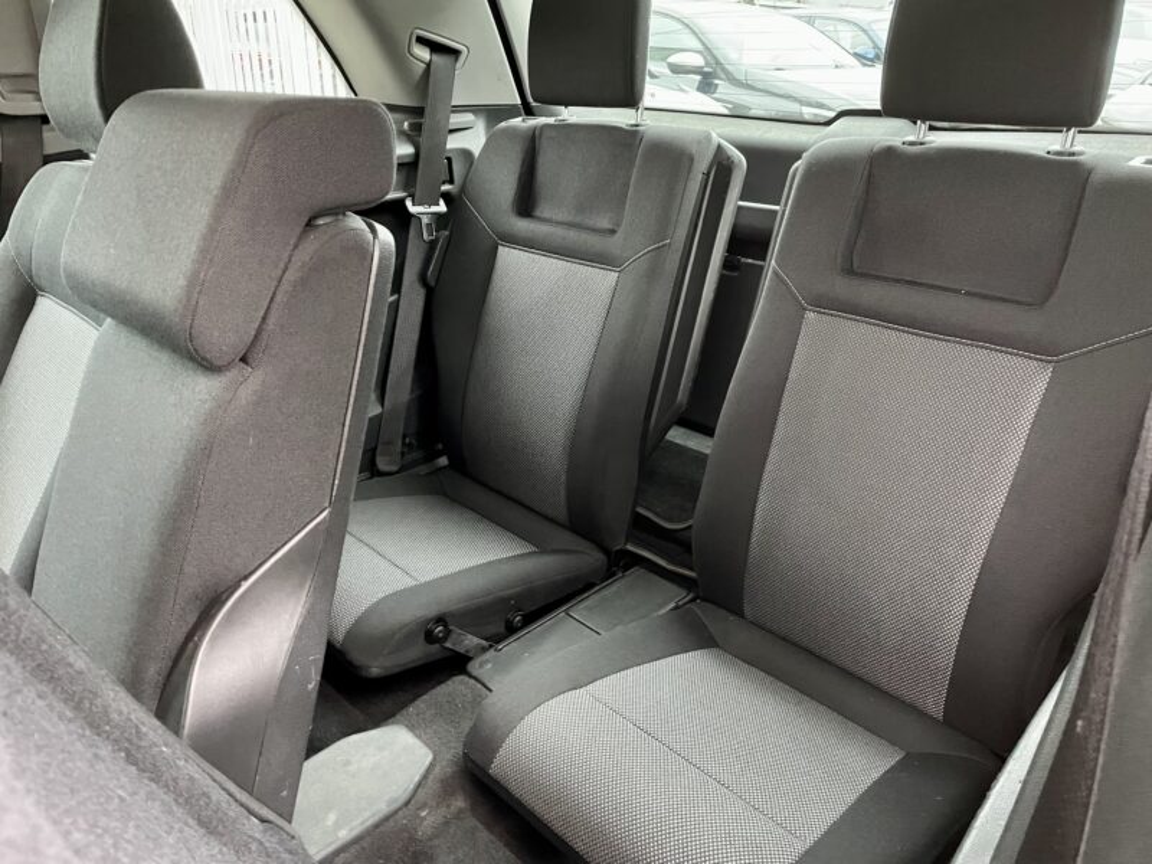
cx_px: 576
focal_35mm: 26
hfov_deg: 67.3
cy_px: 432
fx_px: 865
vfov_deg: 53.1
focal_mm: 4.2
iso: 640
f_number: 1.6
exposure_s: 1/30
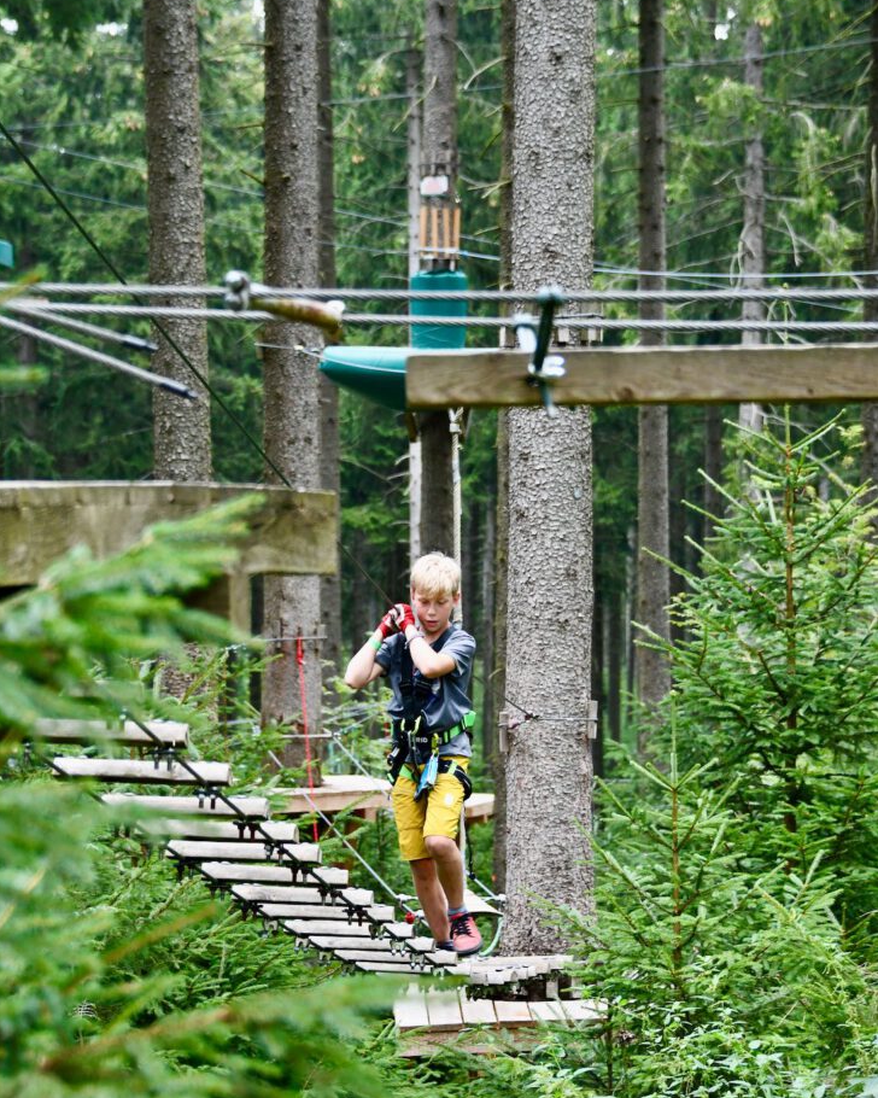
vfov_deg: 13.4
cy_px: 646
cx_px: 437
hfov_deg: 10.7
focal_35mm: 144
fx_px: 4677
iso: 1000
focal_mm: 85
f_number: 5
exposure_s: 1/125
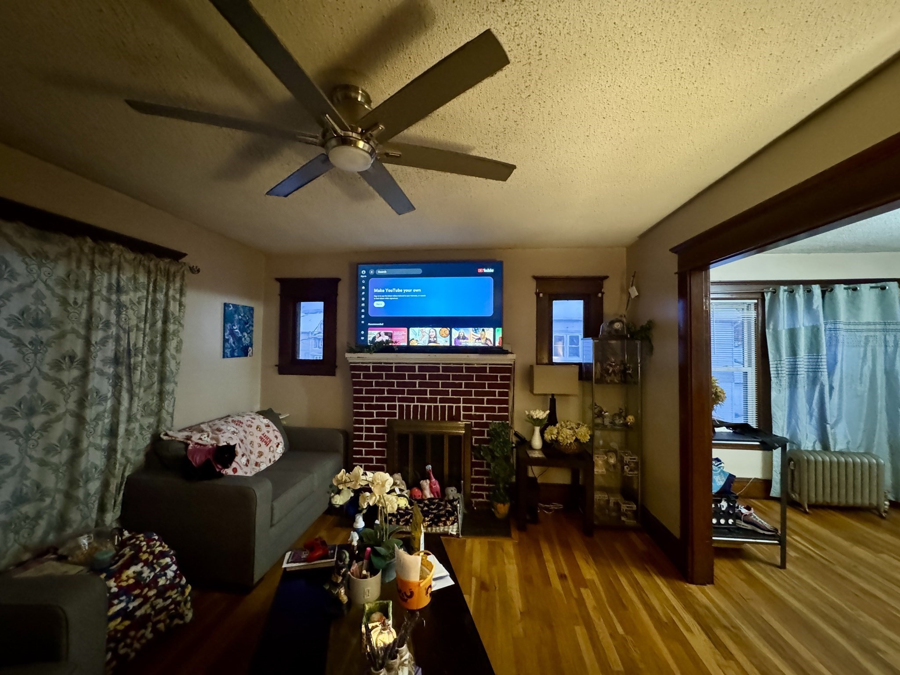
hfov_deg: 102.1
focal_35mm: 14
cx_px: 450
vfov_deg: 85.7
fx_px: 364
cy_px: 338
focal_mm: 2.22
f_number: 2.2
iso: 1250
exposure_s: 1/40
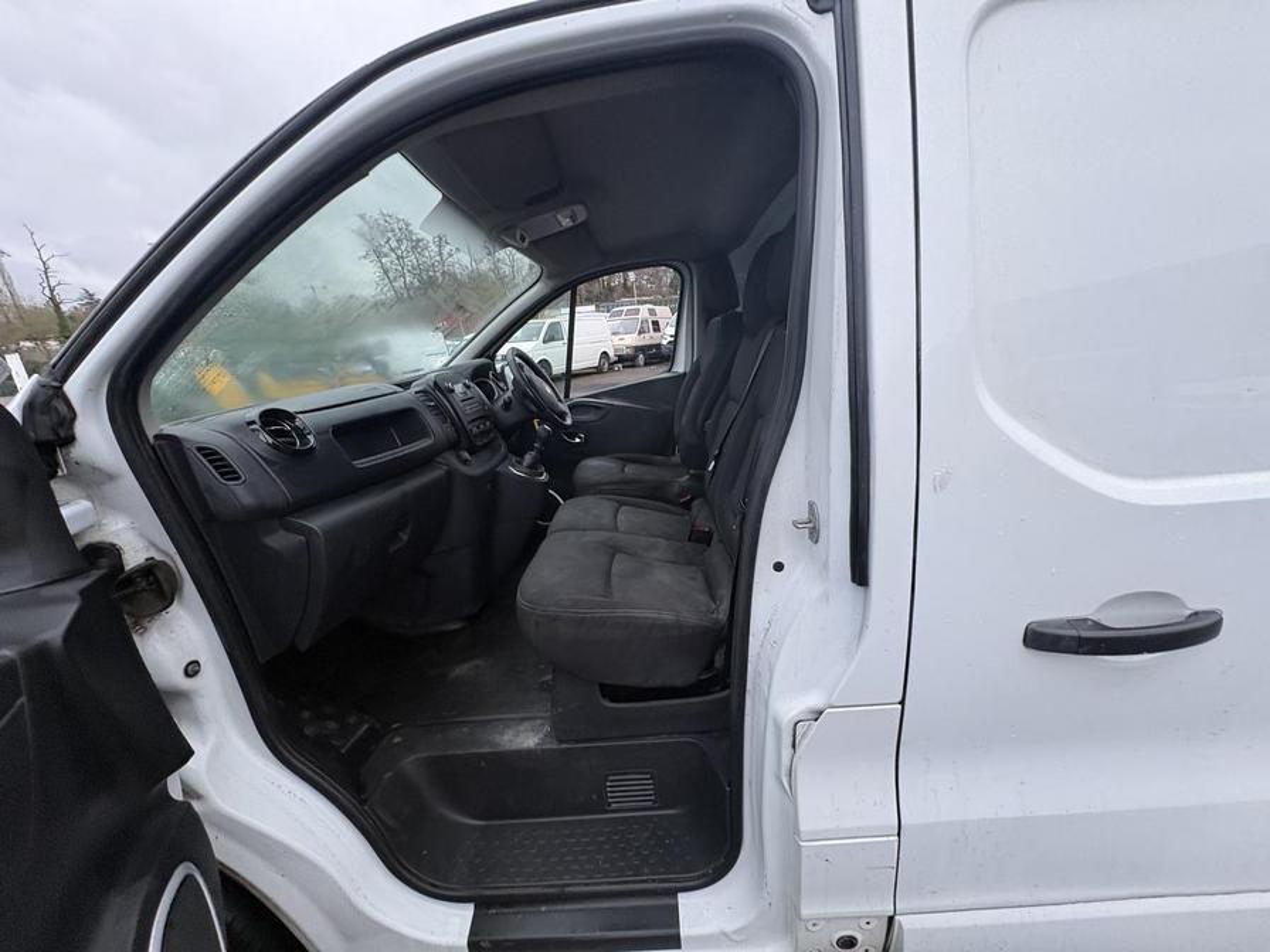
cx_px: 635
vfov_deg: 85.7
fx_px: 514
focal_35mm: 14
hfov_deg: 102.1
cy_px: 476
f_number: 2.2
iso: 250
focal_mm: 2.22
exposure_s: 1/94
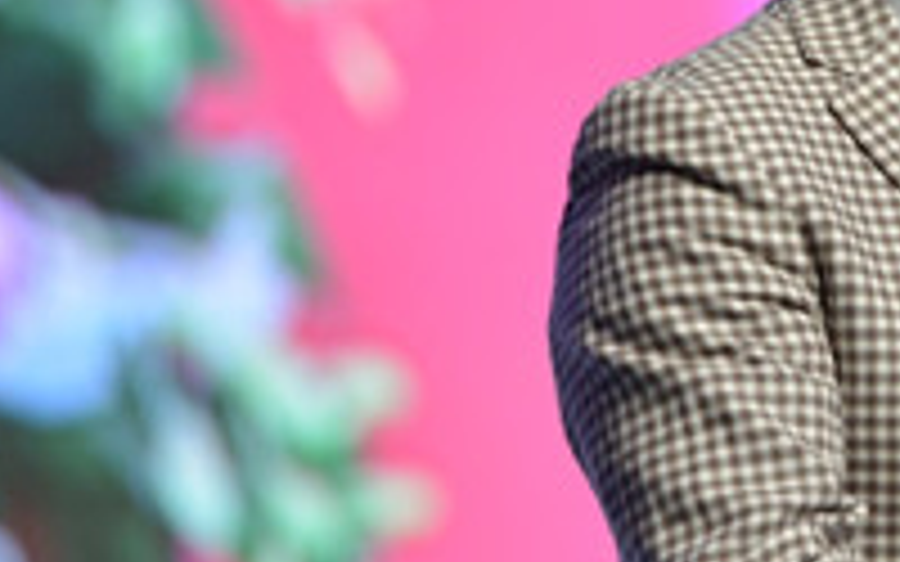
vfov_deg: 2.2
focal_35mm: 610
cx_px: 1220
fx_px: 14962
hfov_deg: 3.4
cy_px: -13
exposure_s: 1/250
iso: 1000
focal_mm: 200
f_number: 3.2
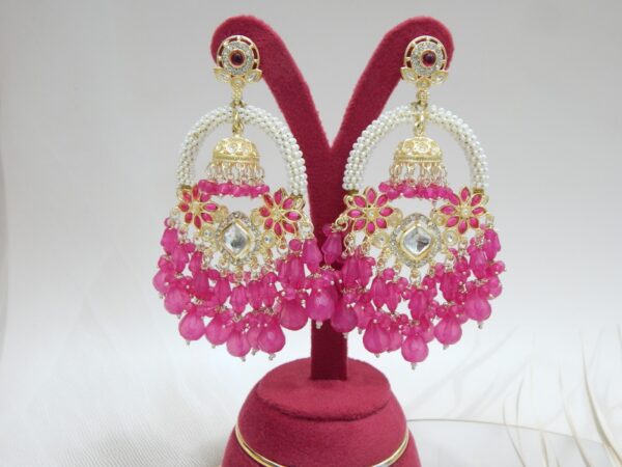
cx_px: 311
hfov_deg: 58.4
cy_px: 234
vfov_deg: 45.4
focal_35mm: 31
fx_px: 557
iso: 320
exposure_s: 1/30
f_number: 3.2
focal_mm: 5.6
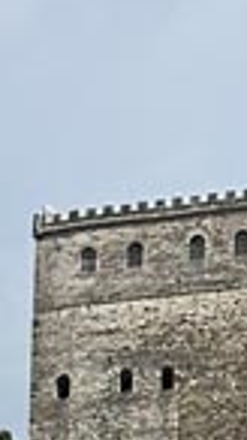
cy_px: 1567
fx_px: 2250
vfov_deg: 8.2
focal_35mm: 193
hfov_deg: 5.9
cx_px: -443
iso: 80
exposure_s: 1/5848
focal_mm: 6.86
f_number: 1.78
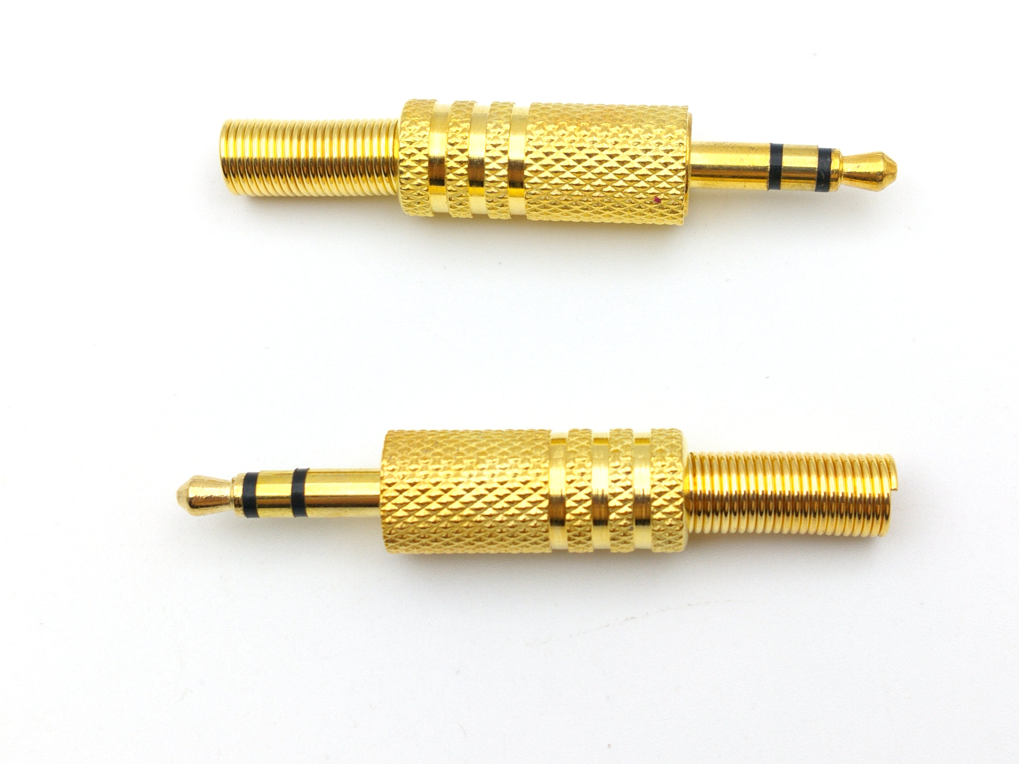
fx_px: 765
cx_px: 552
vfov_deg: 53.0
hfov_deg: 67.2
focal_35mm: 26
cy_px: 351
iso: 100
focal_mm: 3.99
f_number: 1.7
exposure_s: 1/142
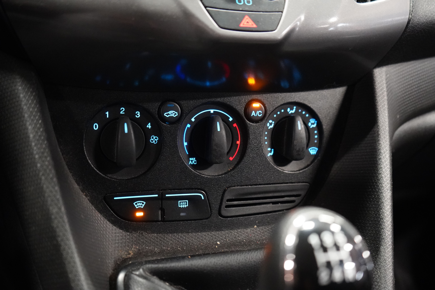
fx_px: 483
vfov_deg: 33.4
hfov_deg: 48.5
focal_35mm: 40
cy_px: 145
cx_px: 218
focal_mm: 40
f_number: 4
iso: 12800
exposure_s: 1/25
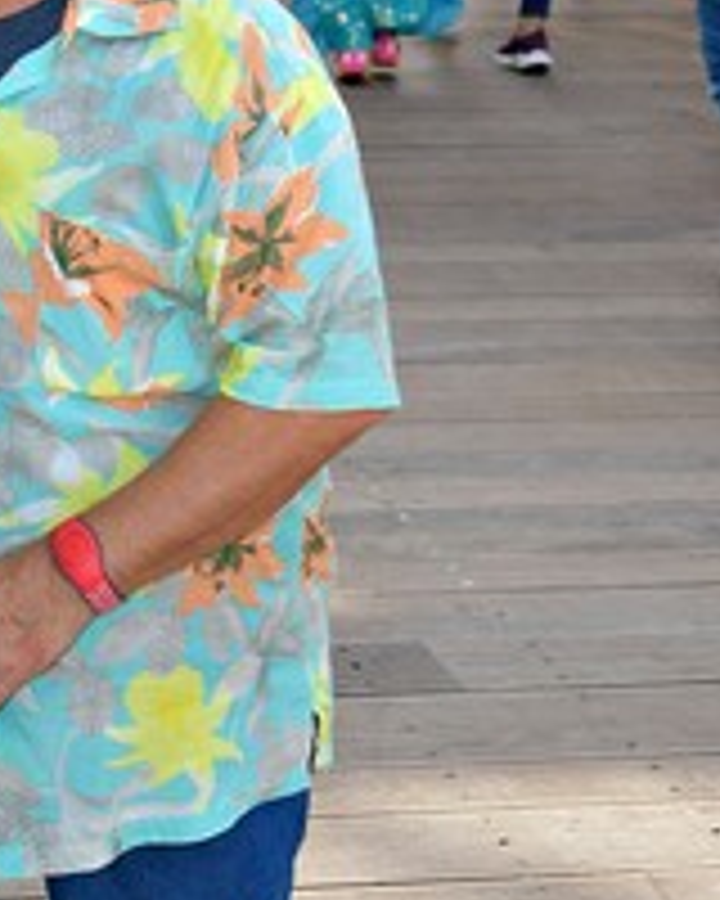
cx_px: 76
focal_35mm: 130
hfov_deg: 11.8
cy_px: -194
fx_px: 3463
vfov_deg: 14.3
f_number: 4
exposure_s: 1/200
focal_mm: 24
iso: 100
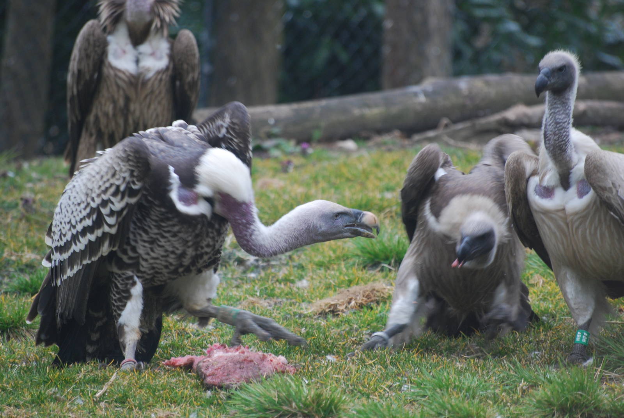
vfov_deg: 3.1
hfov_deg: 4.6
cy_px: 209
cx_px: 312
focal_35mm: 450
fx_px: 7809
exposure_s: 1/160
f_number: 5.6
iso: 400
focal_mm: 300
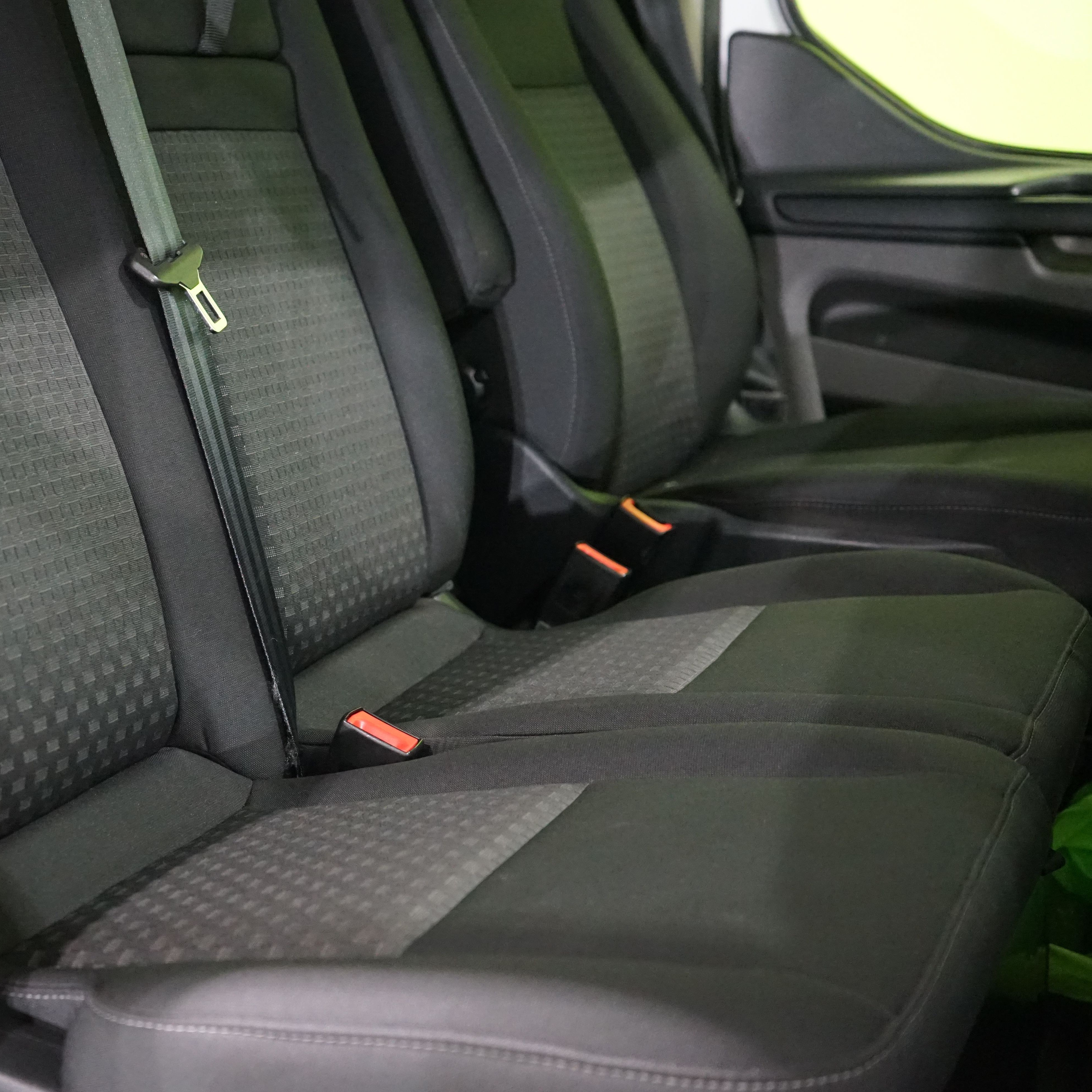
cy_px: 553
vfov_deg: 32.2
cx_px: 279
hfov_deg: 31.6
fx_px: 1892
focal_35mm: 53
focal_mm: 41
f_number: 4.5
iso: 6400
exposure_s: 1/50
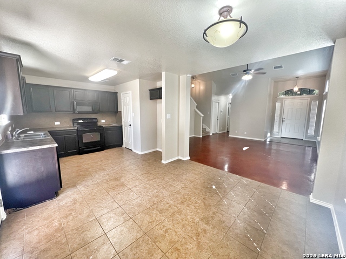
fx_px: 130
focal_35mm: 13
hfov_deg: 106.2
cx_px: 173
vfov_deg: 89.9
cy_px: 130
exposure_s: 1/120
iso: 200
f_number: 1.8
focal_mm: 1.57
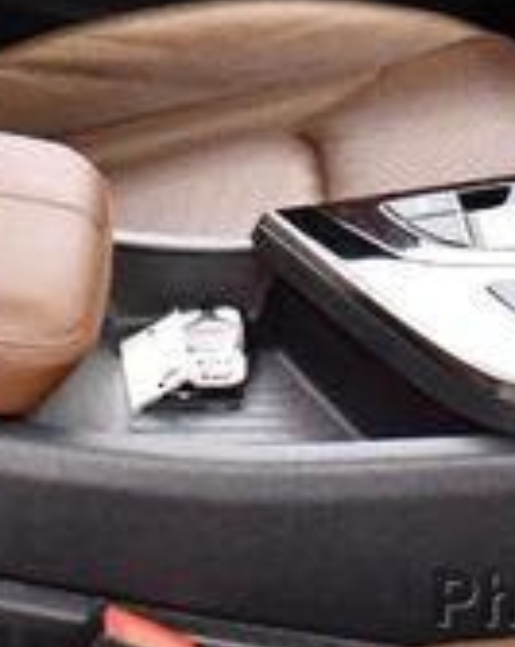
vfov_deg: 14.3
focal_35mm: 130
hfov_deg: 11.8
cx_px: 376
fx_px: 2484
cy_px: -157
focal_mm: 18
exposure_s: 1/100
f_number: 3.5
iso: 3200
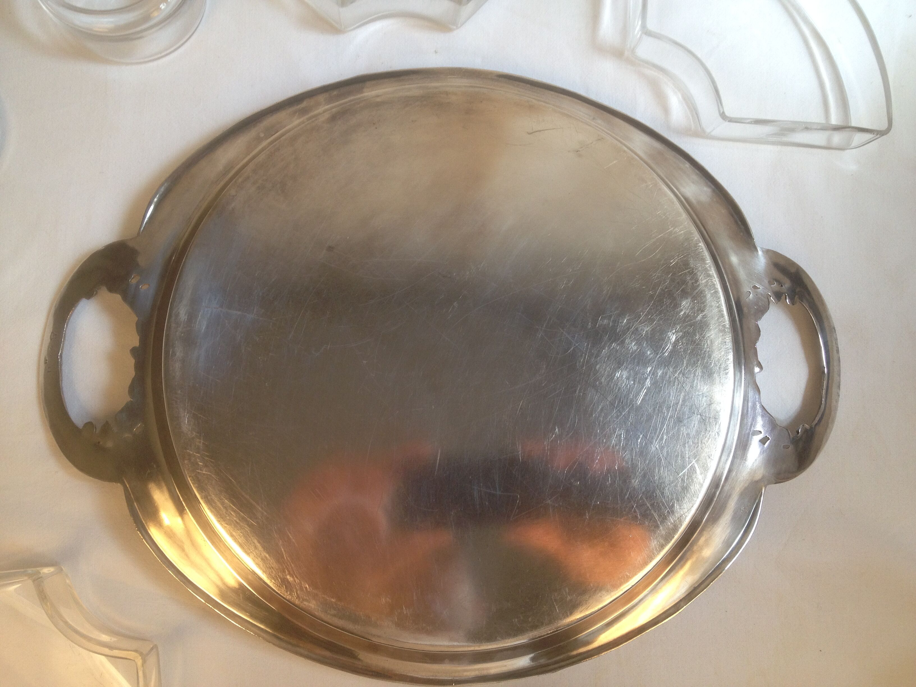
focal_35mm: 35
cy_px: 344
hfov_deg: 52.6
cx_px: 458
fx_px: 926
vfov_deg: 40.7
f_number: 2.4
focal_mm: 4.28
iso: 64
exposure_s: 1/60
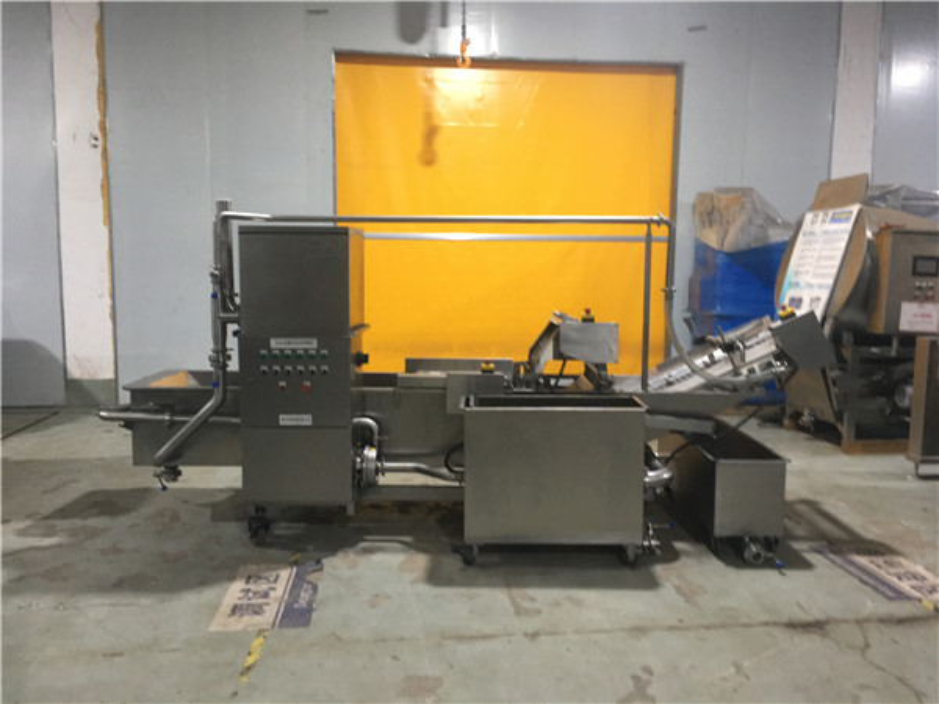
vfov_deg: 48.2
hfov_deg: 61.7
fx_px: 787
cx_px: 470
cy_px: 352
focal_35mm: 29
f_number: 2.2
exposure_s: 1/17
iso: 200
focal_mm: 4.15
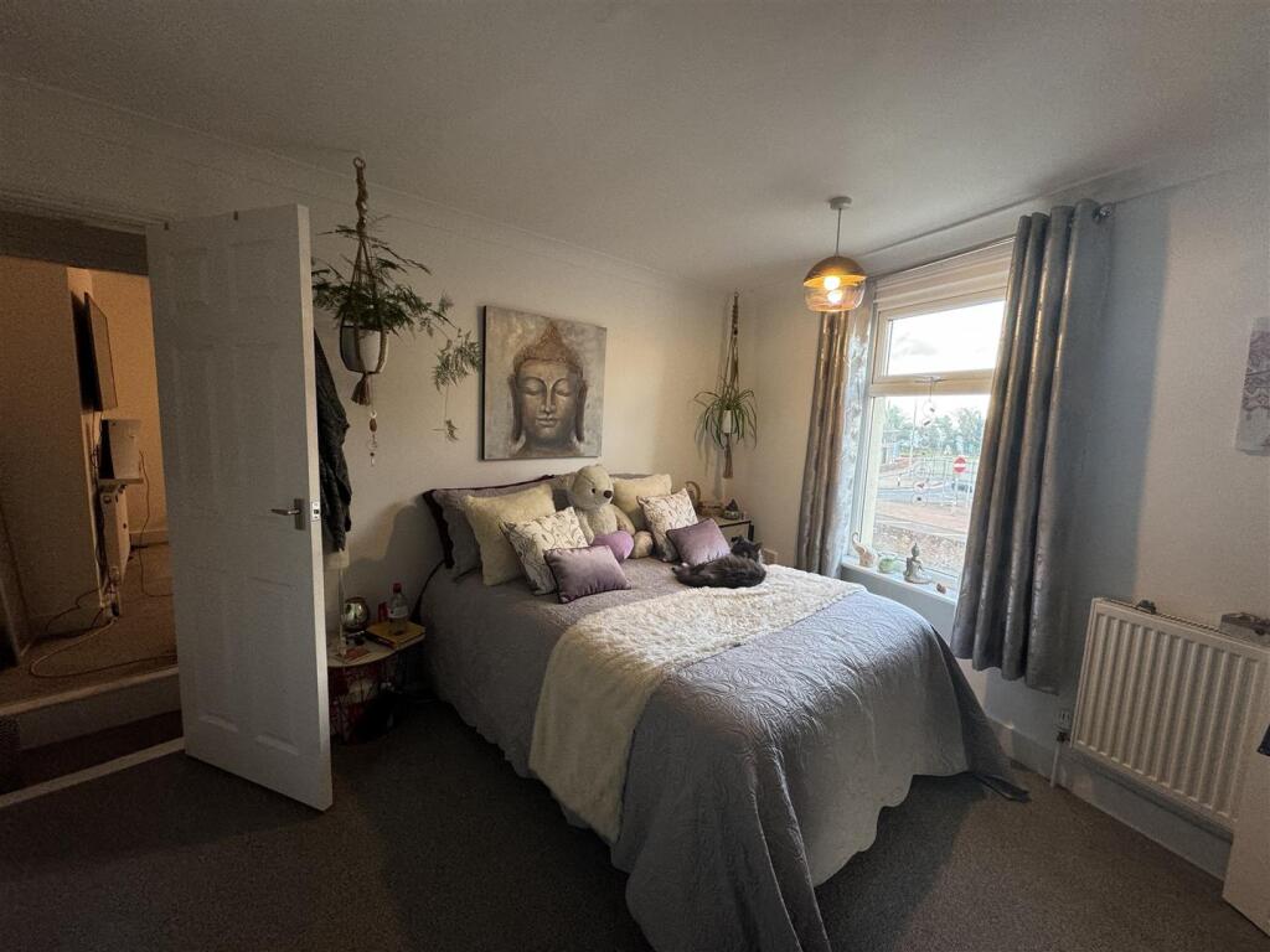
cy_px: 476
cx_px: 635
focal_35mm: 14
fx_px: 514
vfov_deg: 85.7
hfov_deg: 102.1
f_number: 2.2
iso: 160
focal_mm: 2.22
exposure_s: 1/99
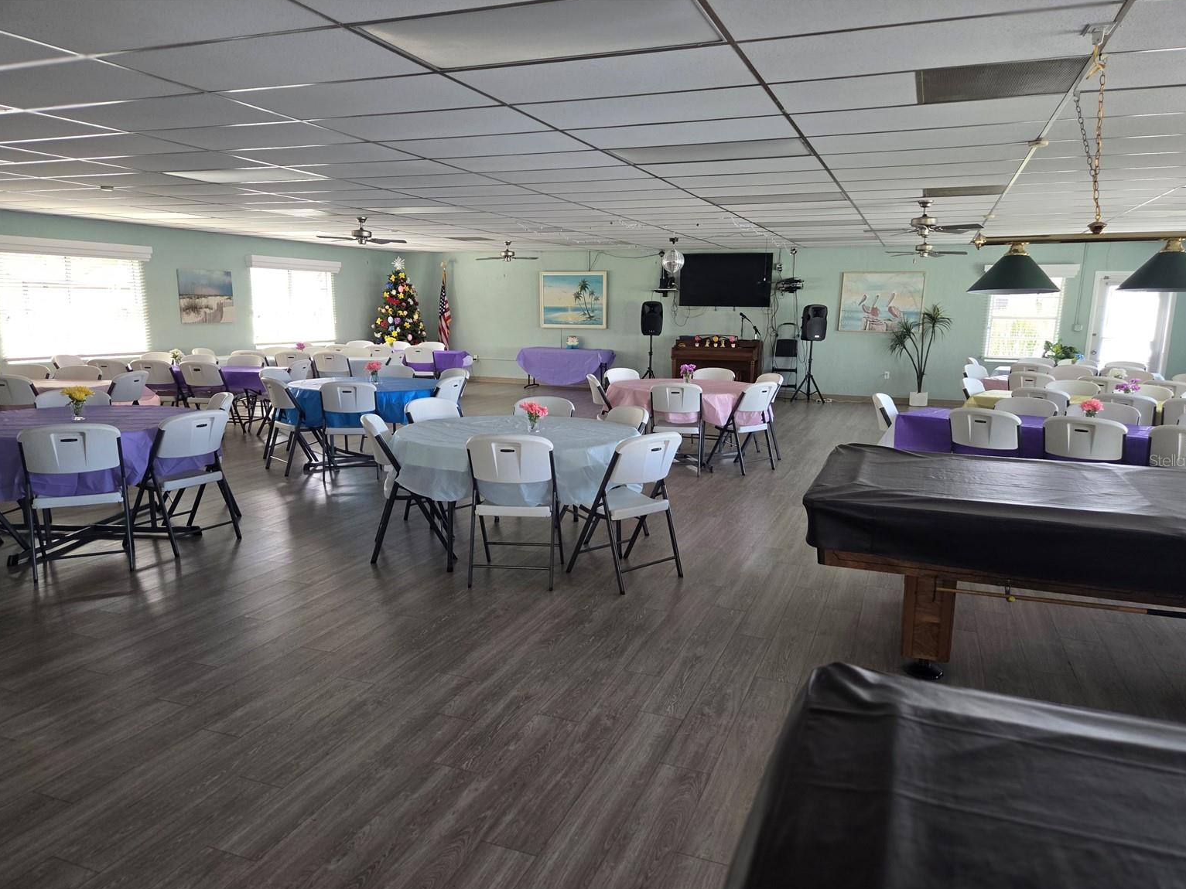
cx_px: 603
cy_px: 460
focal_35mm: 24
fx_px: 822
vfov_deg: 56.8
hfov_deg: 71.6
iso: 125
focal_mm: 5.4
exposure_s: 1/120
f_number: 1.8
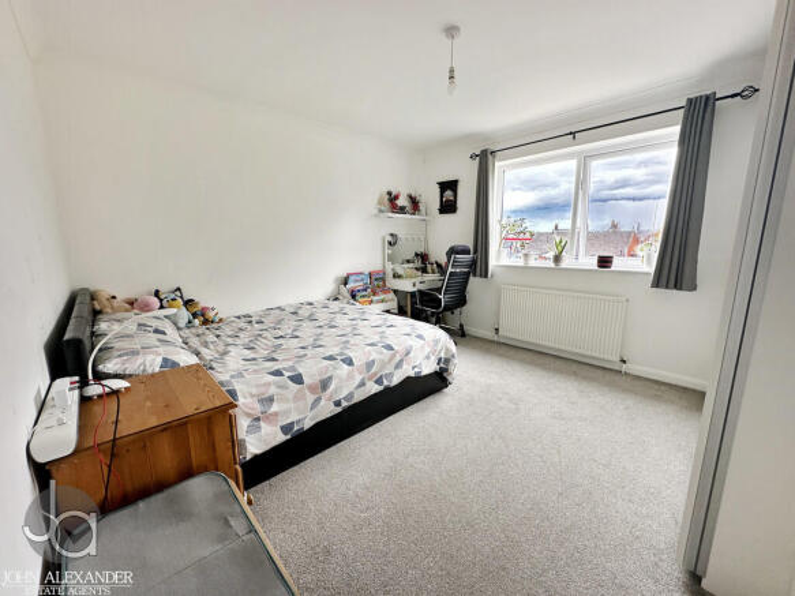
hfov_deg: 102.1
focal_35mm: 14
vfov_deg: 85.7
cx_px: 398
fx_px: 321
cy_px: 298
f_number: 2.2
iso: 64
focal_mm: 2.22
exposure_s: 1/99
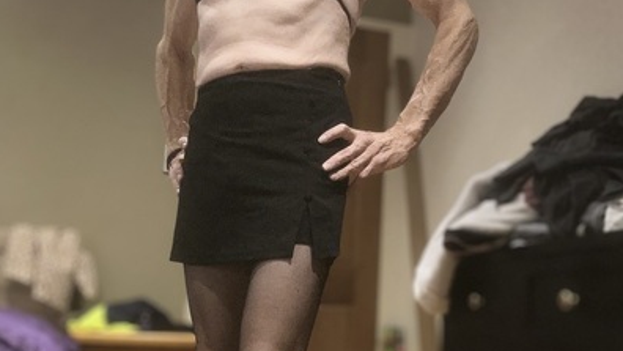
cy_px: 237
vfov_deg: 27.0
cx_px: 312
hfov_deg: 46.4
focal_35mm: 44
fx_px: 727
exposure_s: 1/33
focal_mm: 2.69
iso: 80
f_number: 1.9
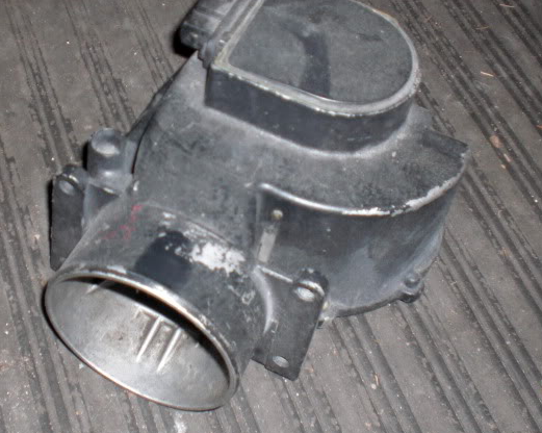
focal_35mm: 57
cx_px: 231
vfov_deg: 26.6
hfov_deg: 33.0
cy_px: 177
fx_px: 914
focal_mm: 6.3
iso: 200
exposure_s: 1/60
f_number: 3.1
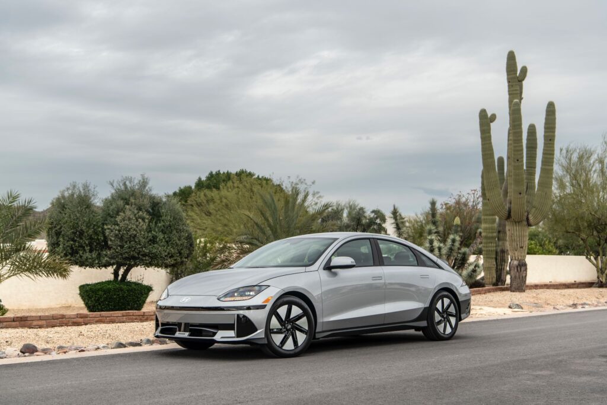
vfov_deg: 28.1
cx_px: 304
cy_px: 202
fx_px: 809
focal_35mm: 48
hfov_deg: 41.1
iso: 100
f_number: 5
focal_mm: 48
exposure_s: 1/125
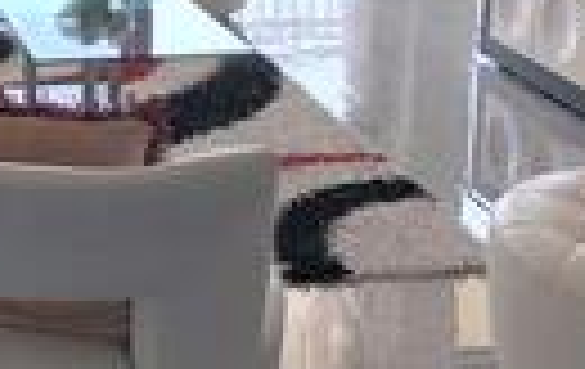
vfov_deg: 14.3
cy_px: 36
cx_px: 108
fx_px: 1455
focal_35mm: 91
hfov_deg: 22.4
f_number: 1.8
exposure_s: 1/188
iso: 20
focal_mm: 4
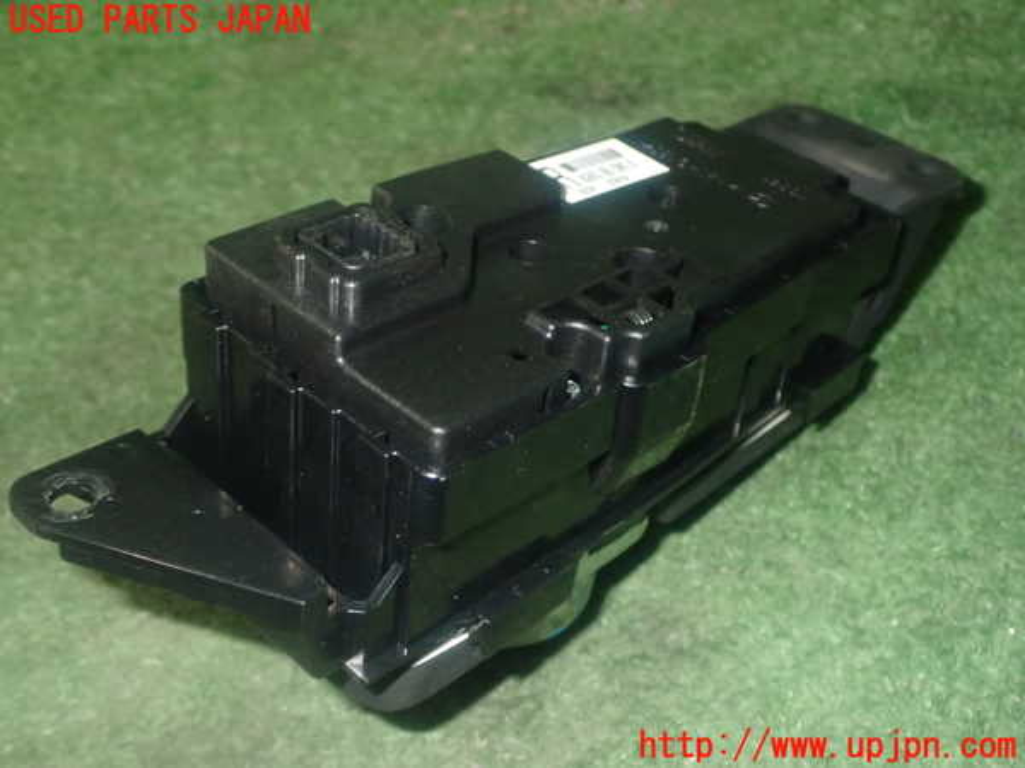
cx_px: 512
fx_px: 1392
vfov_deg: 30.9
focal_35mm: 47
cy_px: 384
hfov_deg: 40.4
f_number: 9
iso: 800
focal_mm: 8.4
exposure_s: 1/50
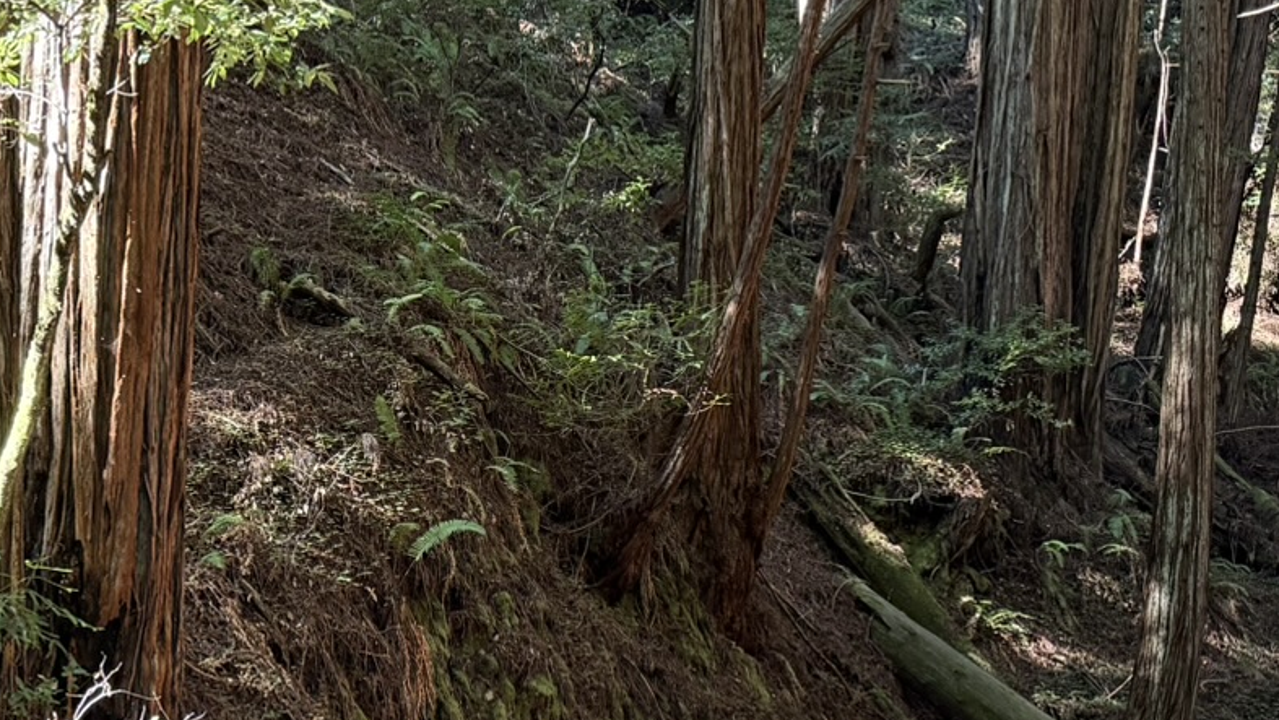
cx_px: 494
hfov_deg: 30.9
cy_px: 1004
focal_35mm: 68
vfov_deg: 16.5
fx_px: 2307
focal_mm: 6.76
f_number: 1.78
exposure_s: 1/60
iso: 320
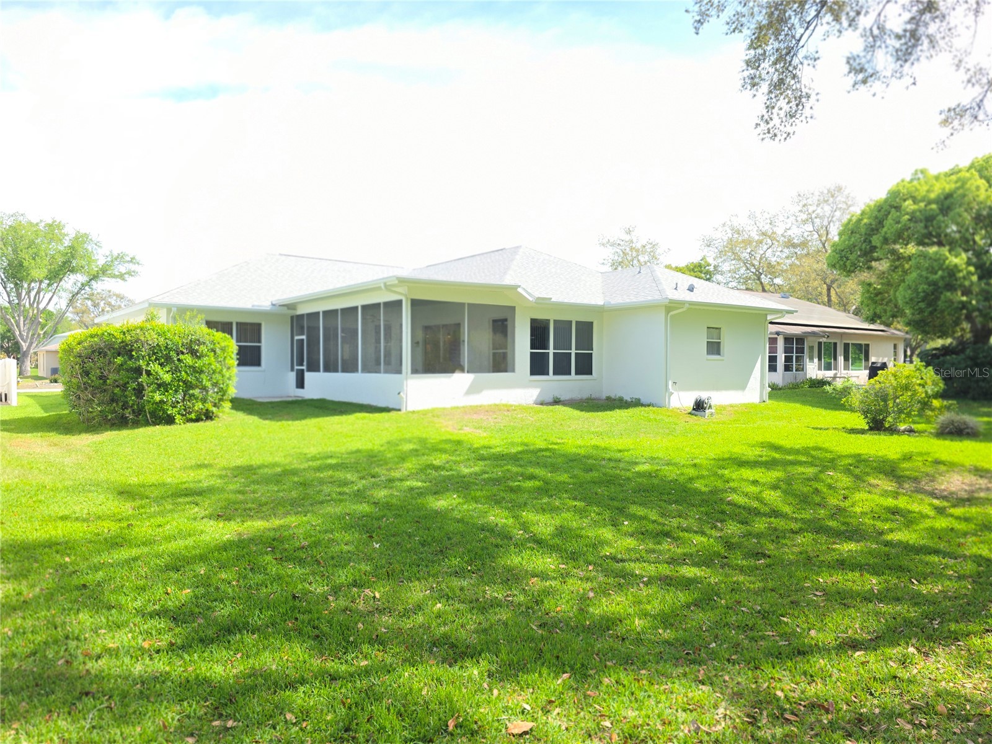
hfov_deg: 73.9
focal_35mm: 23
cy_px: 372
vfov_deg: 58.9
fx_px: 659
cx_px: 496
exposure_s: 1/1457
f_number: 1.7
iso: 80
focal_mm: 6.3
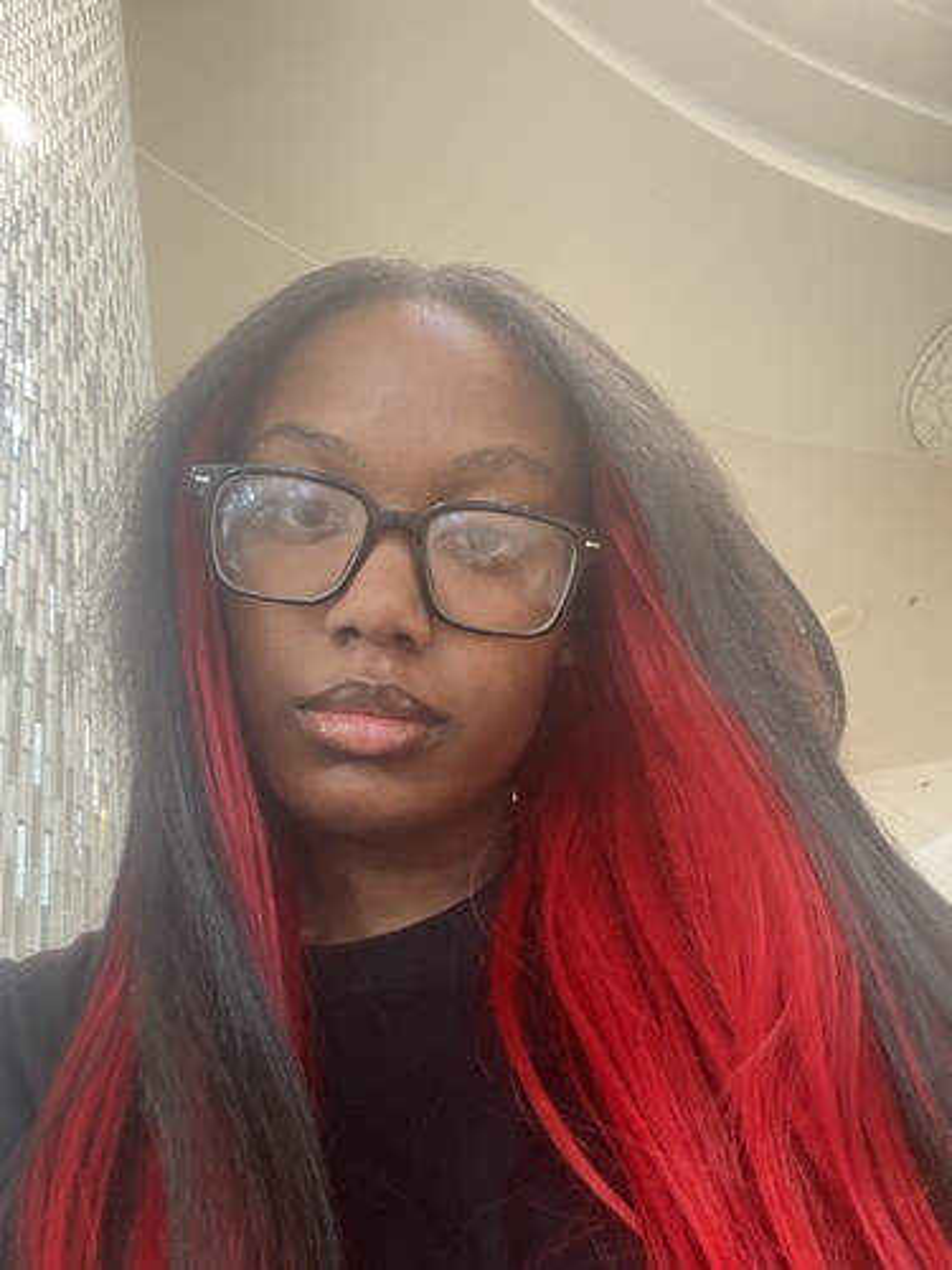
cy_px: 635
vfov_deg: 60.0
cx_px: 476
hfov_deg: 46.8
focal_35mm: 30
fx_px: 1100
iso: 400
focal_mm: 2.71
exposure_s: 1/40
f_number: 2.2
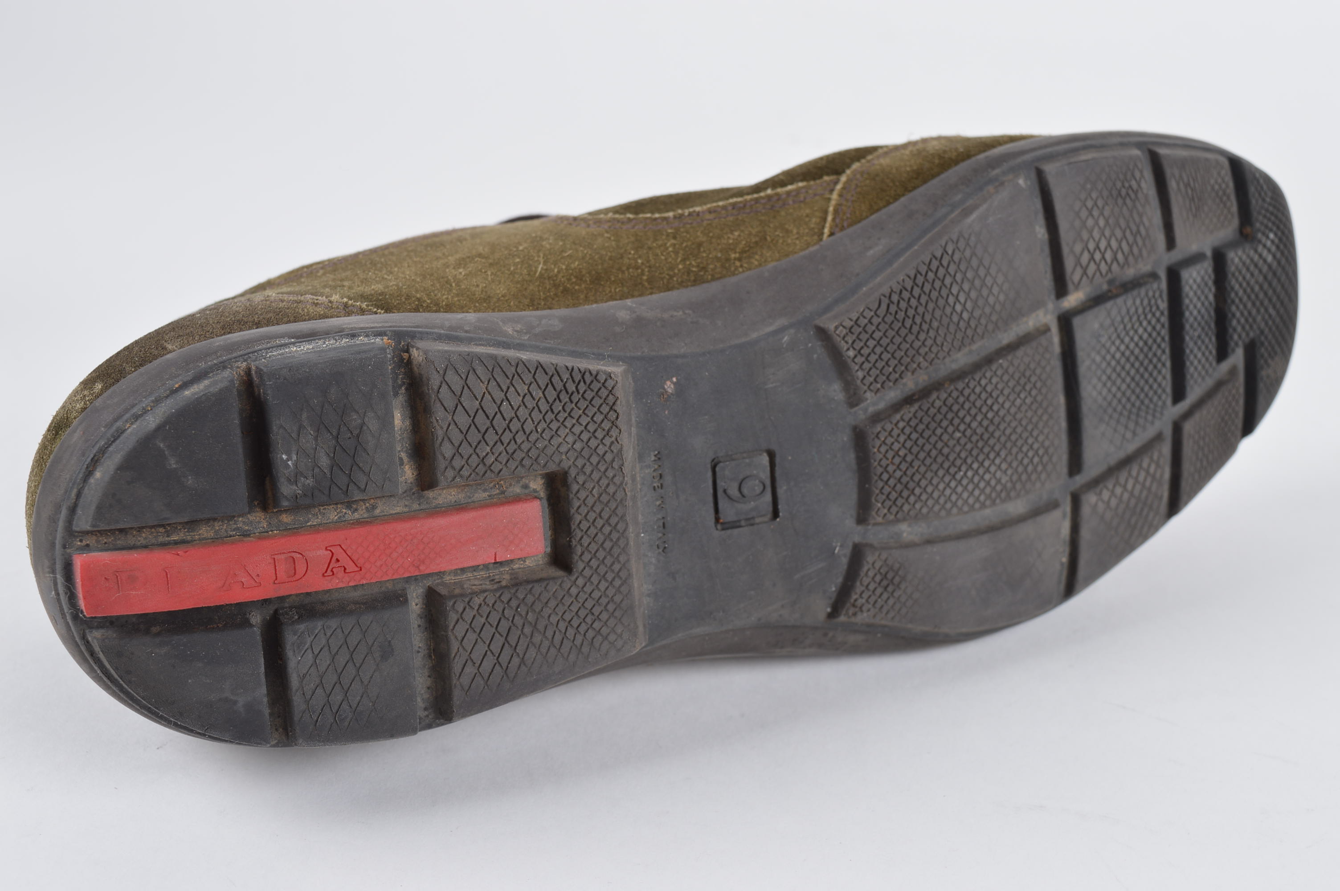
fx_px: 1729
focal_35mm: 46
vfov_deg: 28.9
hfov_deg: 42.4
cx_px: 670
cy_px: 446
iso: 100
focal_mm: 31
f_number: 9
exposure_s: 1/100
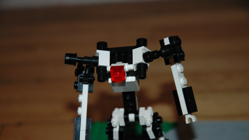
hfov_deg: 19.5
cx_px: 124
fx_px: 726
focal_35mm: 110
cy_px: 81
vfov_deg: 11.0
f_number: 4.5
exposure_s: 1/60
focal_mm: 70
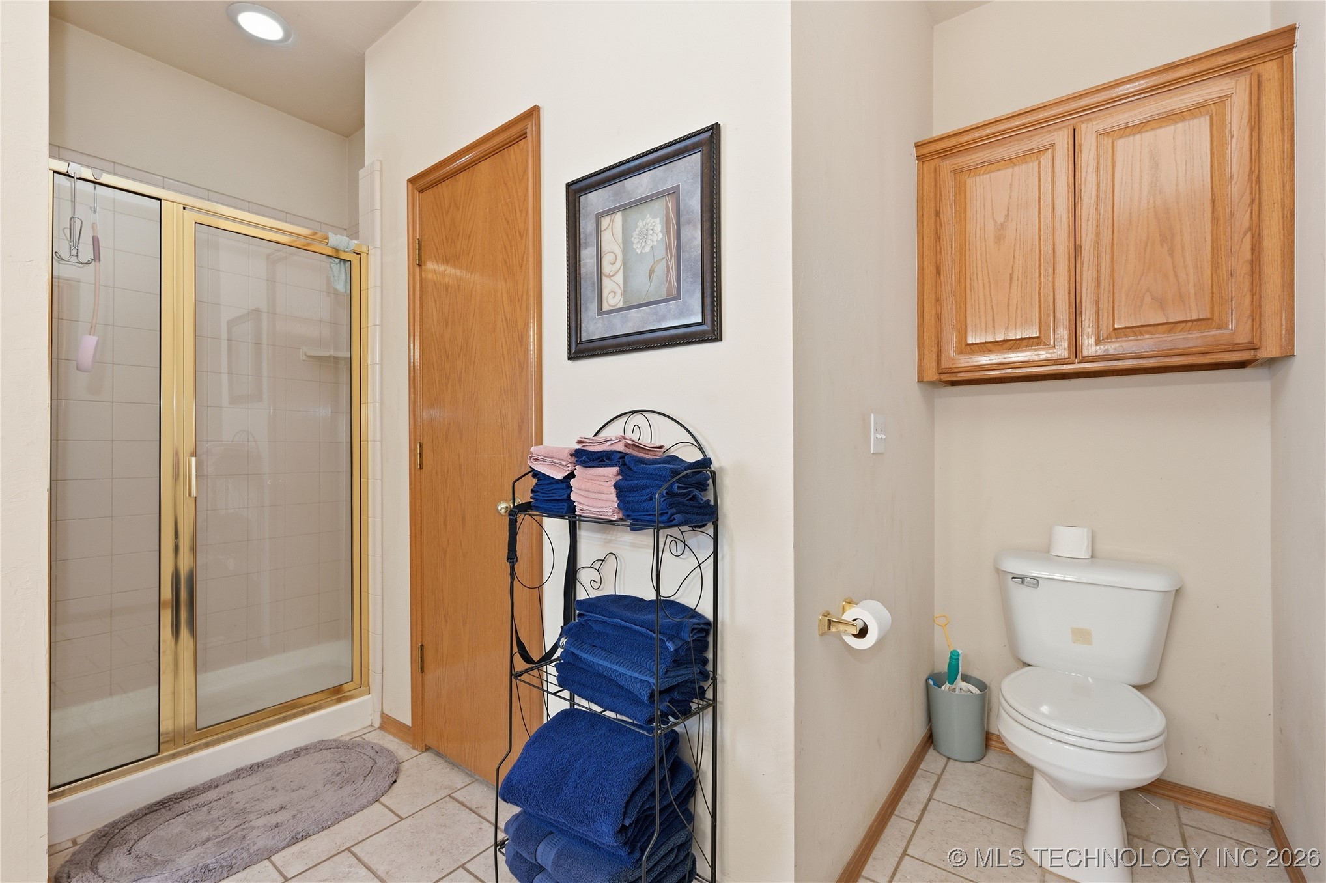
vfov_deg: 75.5
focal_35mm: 16
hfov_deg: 98.6
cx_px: 663
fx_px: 571
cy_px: 442
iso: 100
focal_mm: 15.5
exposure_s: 1/10
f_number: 6.3
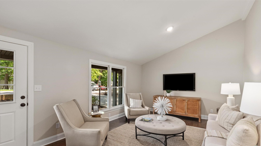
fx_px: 111
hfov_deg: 99.4
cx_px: 131
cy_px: 88
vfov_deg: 66.4
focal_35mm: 16
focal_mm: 15
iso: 400
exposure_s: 1/20
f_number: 11
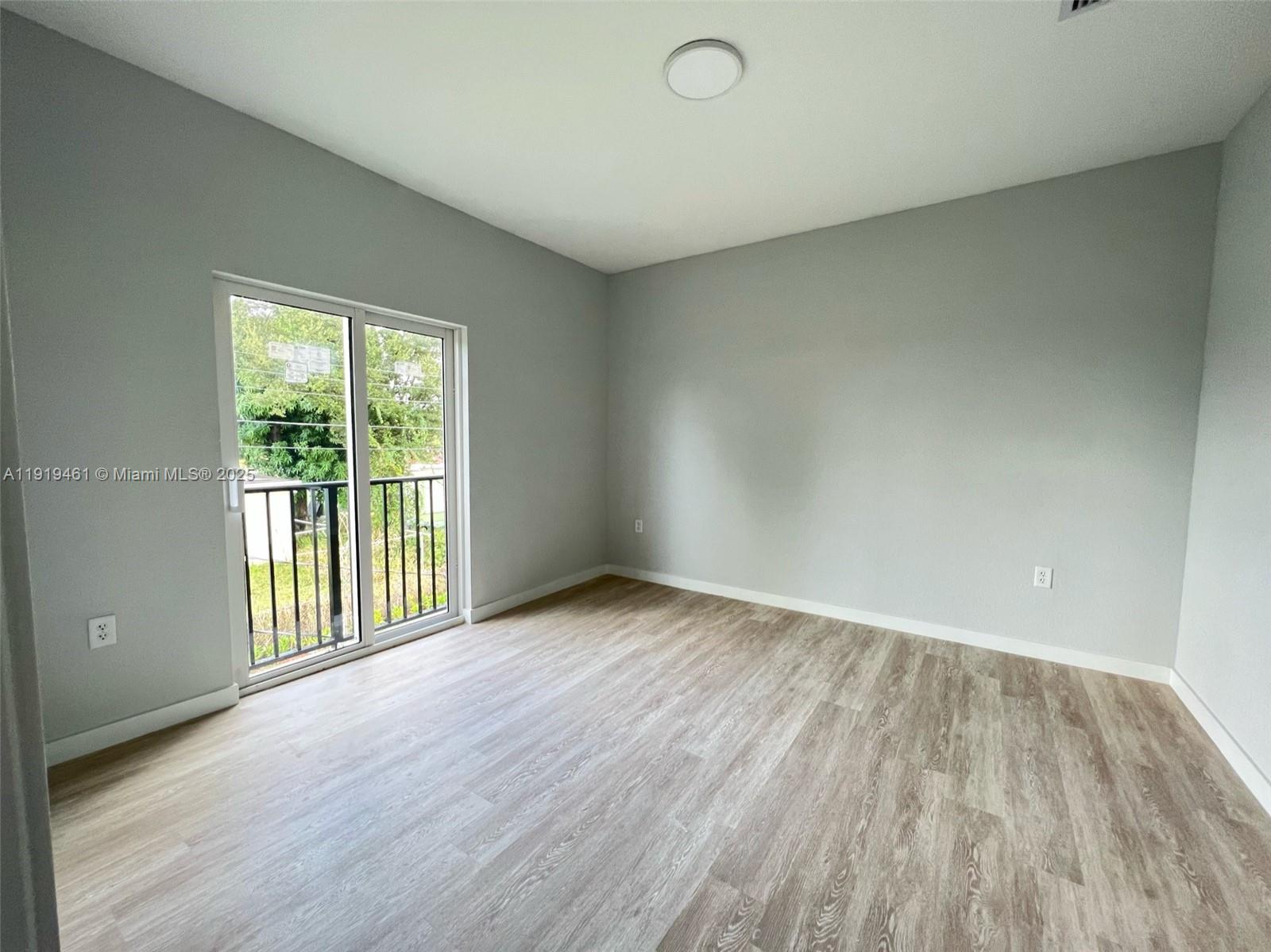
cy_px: 476
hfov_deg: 106.2
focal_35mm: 13
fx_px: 477
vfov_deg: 89.9
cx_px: 636
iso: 160
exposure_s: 1/99
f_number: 1.8
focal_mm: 1.57
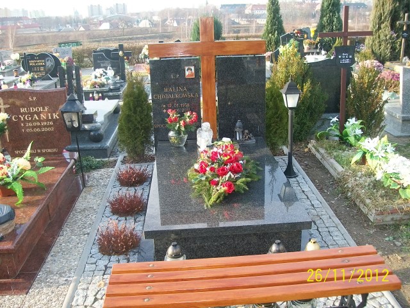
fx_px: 426
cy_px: 154
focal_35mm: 36
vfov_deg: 39.7
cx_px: 205
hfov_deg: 51.4
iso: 80
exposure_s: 1/100
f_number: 2.7
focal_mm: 6
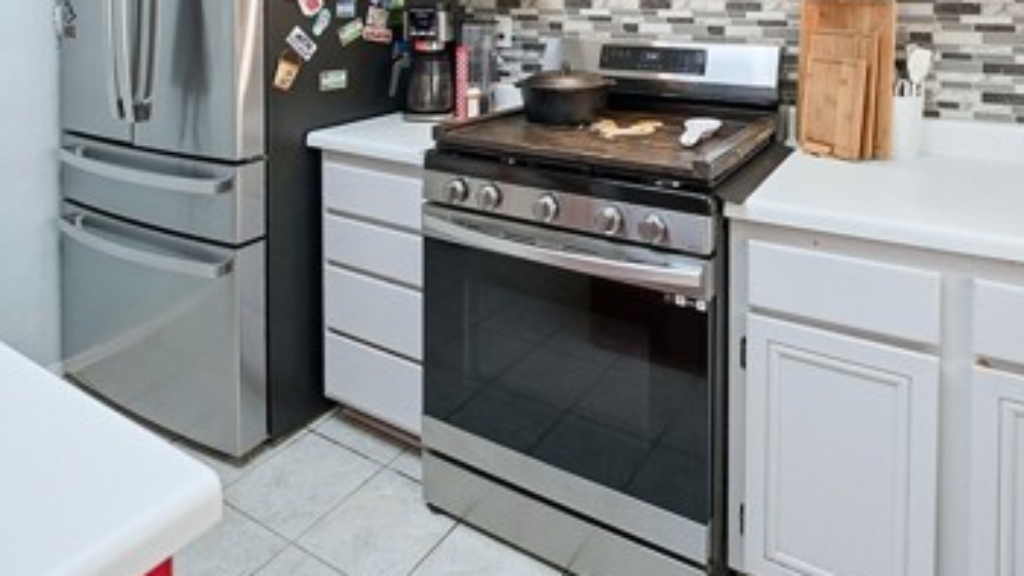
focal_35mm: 23
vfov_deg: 42.5
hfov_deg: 78.1
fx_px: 625
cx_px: 594
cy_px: -6
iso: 800
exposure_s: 1/1250
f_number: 4
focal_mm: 12
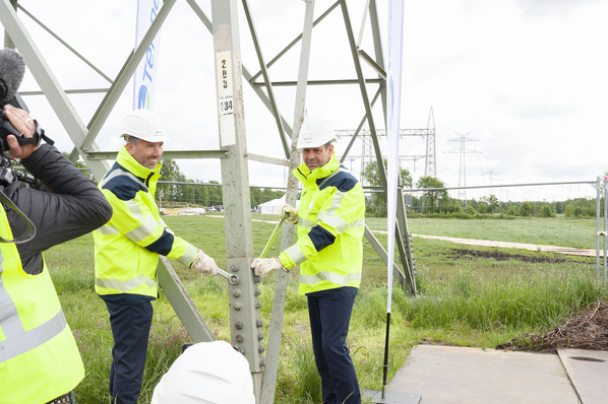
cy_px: 202
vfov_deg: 29.8
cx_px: 304
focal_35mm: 45
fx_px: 760
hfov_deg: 43.6
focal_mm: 45
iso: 500
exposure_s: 1/250
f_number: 13
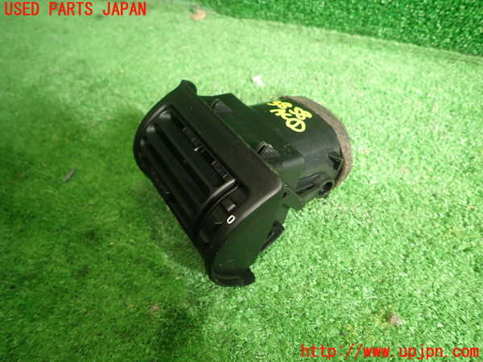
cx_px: 242
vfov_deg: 54.9
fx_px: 349
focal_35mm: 25
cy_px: 181
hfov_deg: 69.4
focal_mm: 4.5
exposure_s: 1/40
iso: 200
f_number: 2
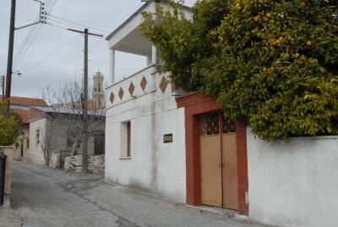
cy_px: 114
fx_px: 353
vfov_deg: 35.6
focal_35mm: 38
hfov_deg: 51.2
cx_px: 169
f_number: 8
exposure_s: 1/250
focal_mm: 25
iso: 125
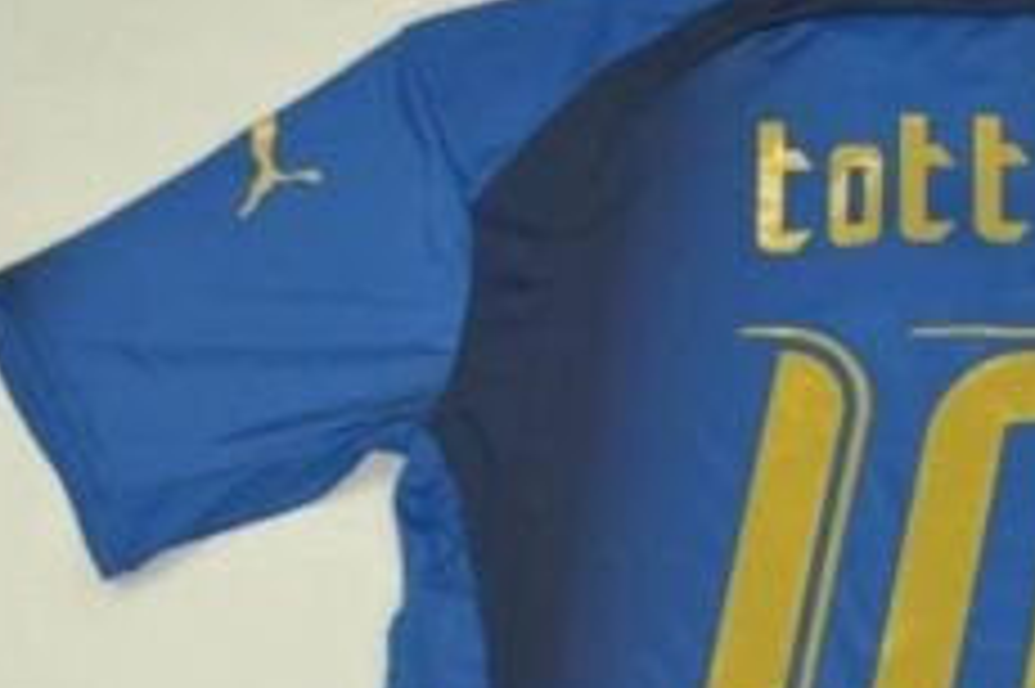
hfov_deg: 23.1
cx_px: 932
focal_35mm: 86
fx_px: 2471
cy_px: 715
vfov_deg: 15.5
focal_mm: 22
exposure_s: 1/200
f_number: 4
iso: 200
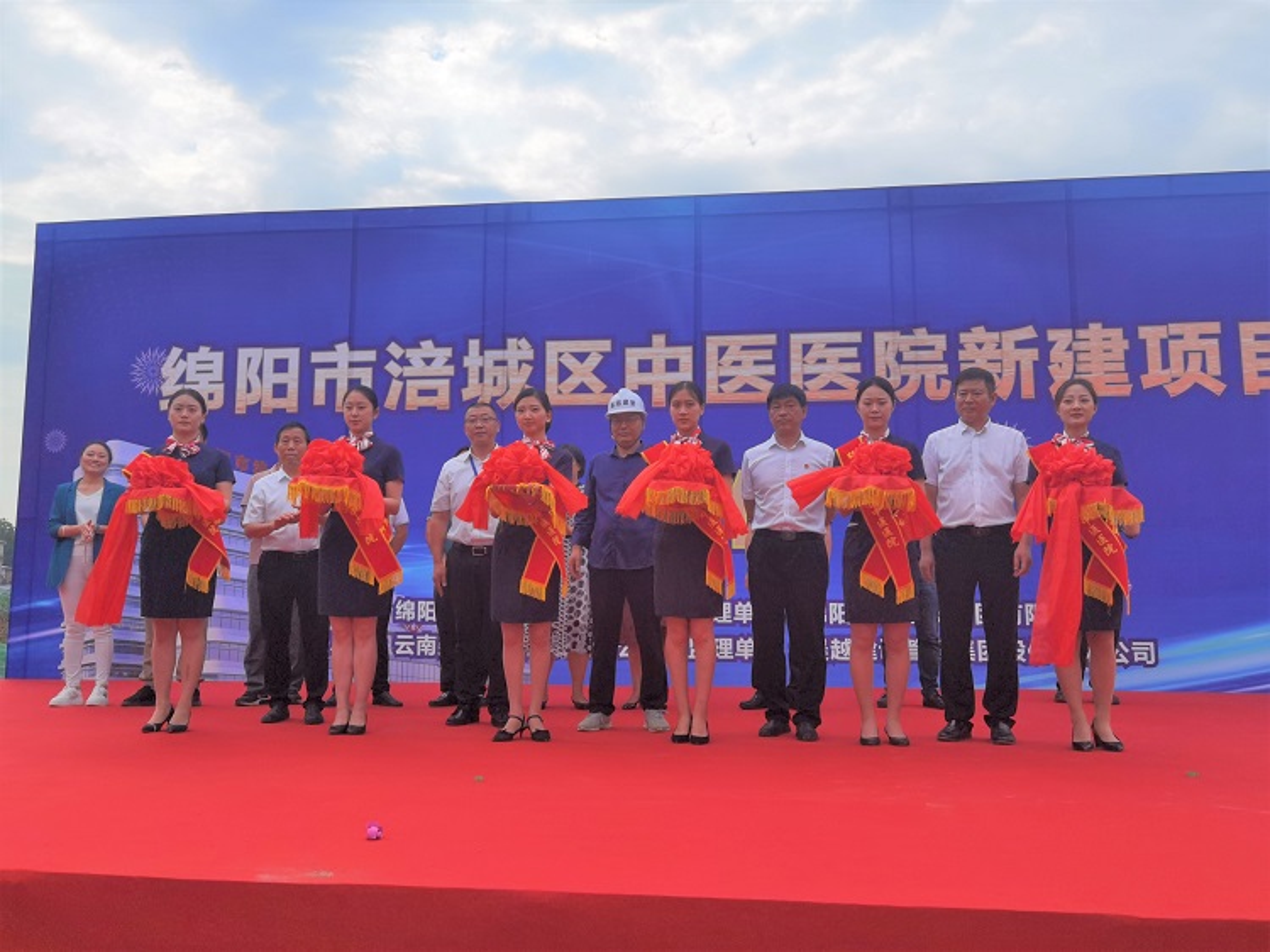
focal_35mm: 27
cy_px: 476
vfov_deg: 51.3
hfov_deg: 65.3
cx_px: 635
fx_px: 990
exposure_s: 1/9615
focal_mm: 6.71
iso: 50
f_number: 1.9
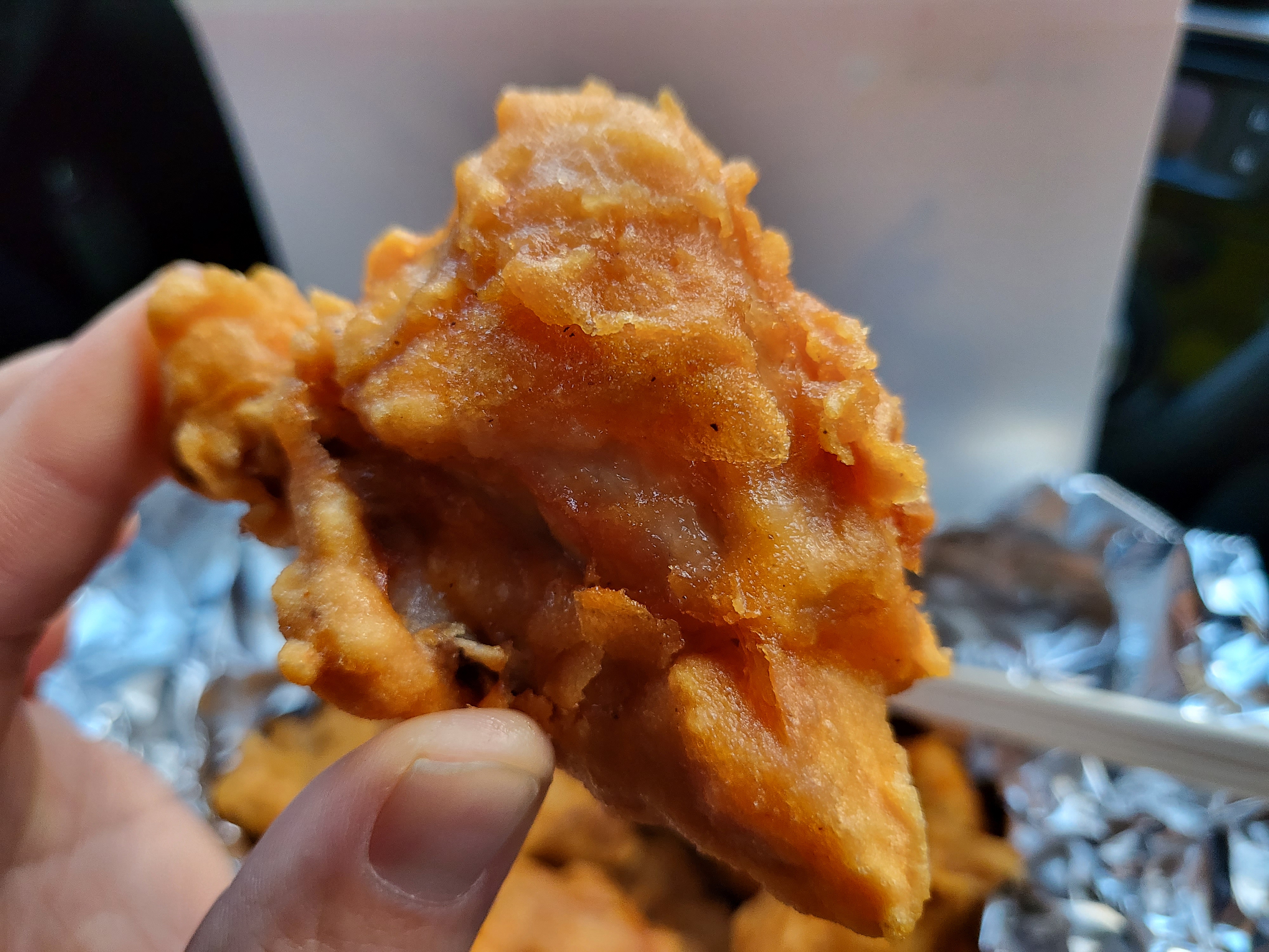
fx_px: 953
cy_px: 476
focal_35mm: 26
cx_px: 634
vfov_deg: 53.1
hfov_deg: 67.3
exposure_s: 1/120
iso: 320
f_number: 1.8
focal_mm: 4.25
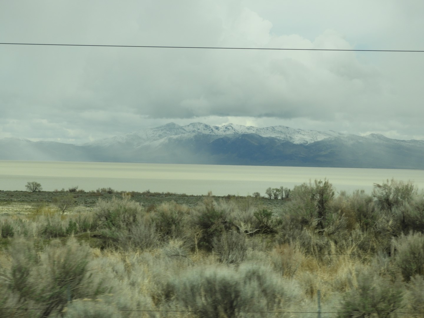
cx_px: 212
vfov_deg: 15.6
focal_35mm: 95
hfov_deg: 20.7
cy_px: 159
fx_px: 1164
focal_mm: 17
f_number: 4.8
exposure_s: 1/800
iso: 100
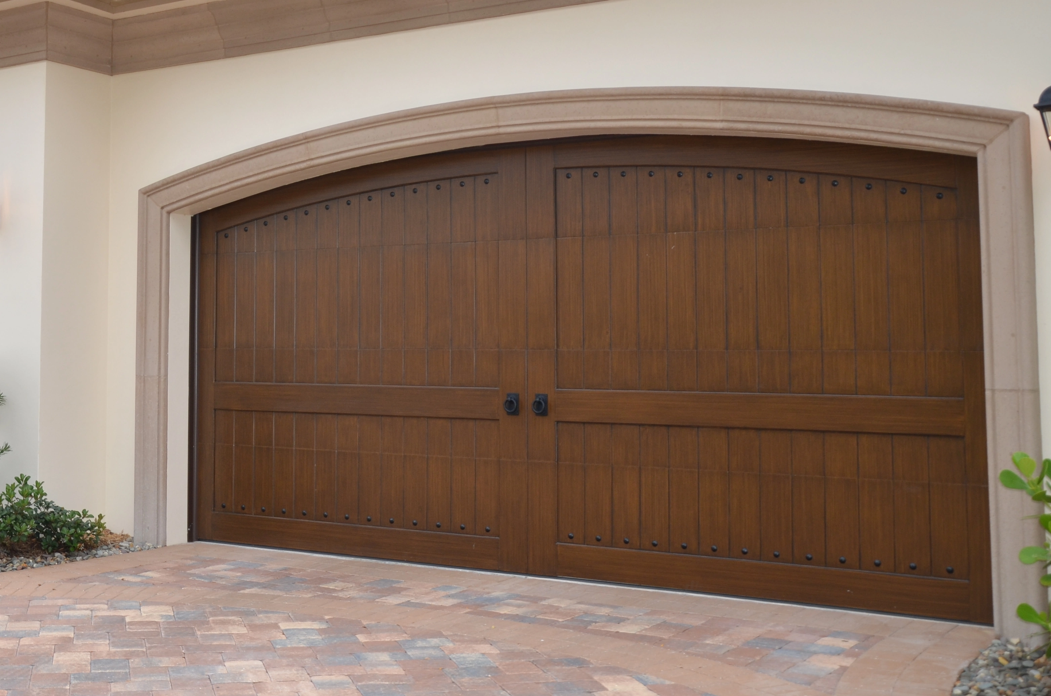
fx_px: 1515
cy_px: 225
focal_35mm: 52
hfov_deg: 37.1
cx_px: 237
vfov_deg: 25.7
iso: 200
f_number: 3.8
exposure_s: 1/250
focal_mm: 22
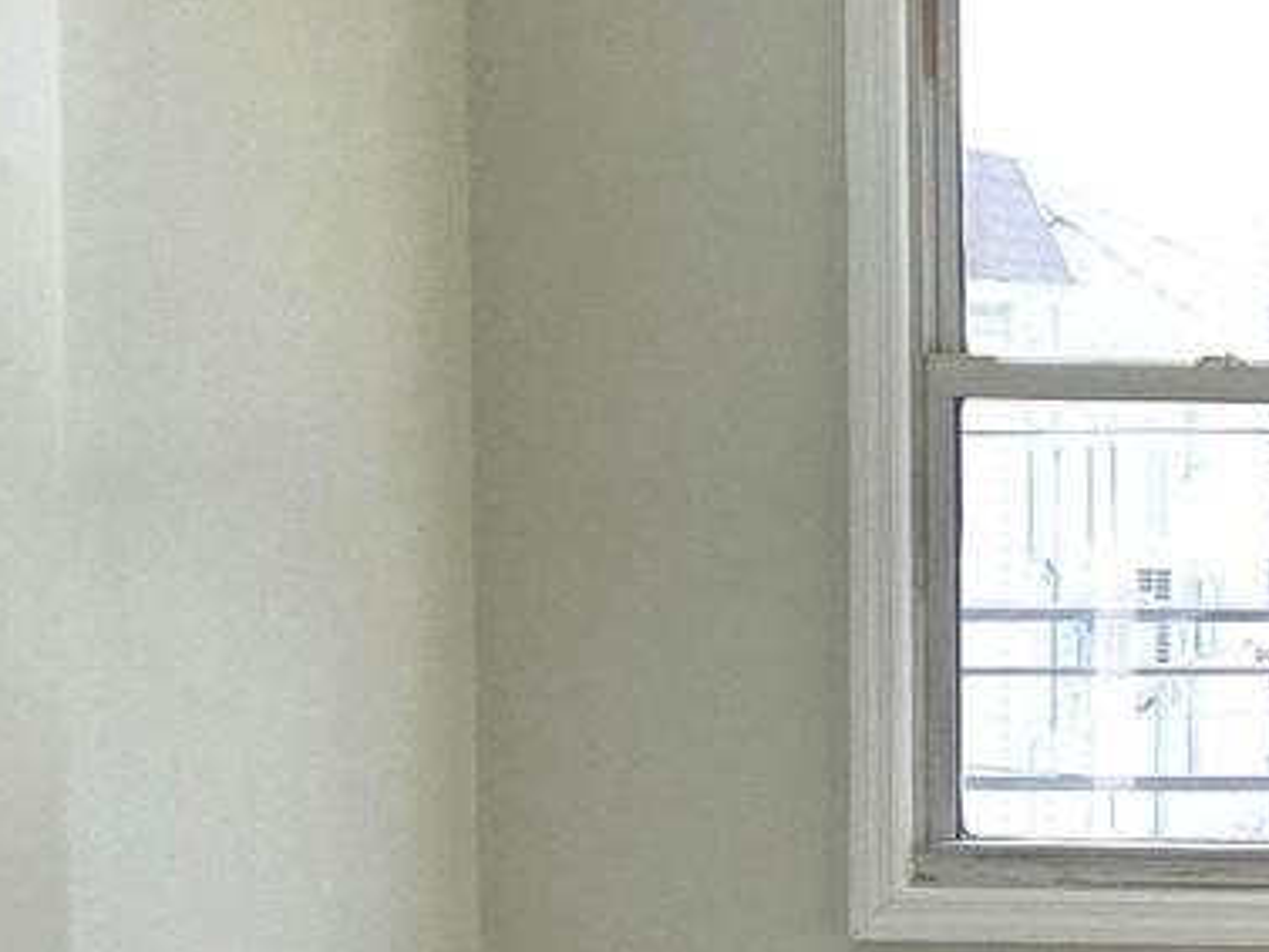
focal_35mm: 125
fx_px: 4584
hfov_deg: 15.0
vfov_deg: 11.8
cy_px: 828
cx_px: 1710
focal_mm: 5.4
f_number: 1.8
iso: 80
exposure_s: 1/1957
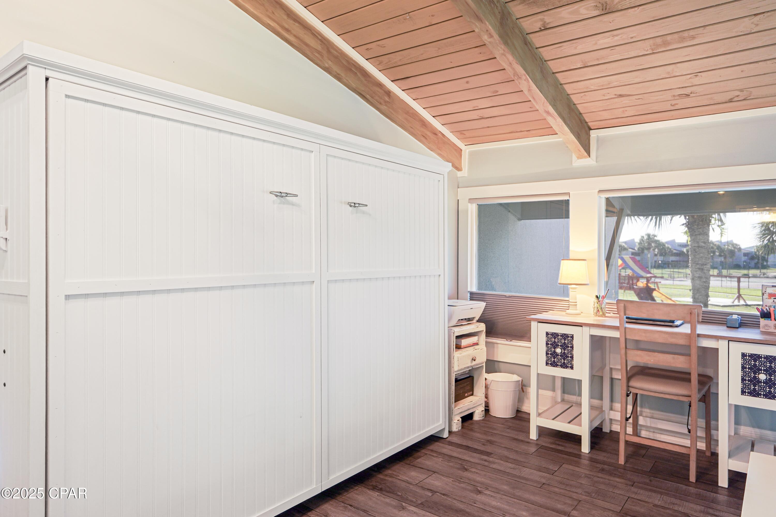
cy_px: 258
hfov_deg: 75.5
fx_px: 501
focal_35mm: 23
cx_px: 388
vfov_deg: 54.6
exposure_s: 1/5
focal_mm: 15.5
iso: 100
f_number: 4
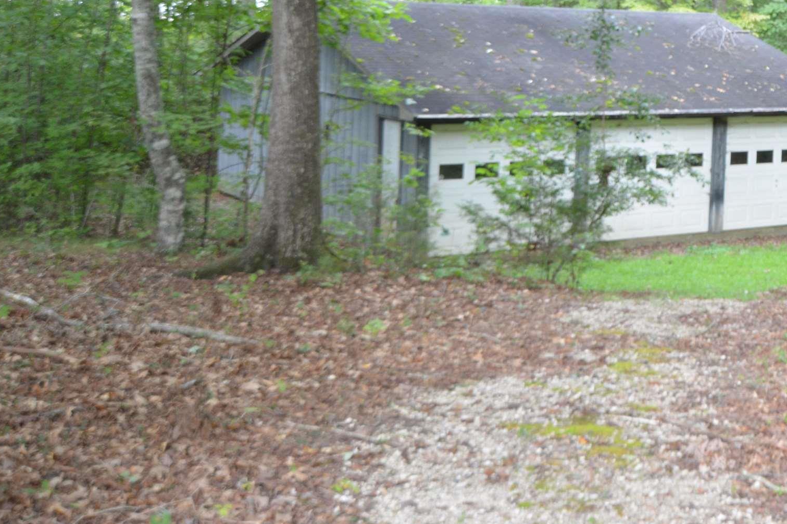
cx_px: 720
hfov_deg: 31.2
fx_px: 1333
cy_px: 41
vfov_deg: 21.7
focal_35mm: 61
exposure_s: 1/30
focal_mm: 20
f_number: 3.5
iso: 400
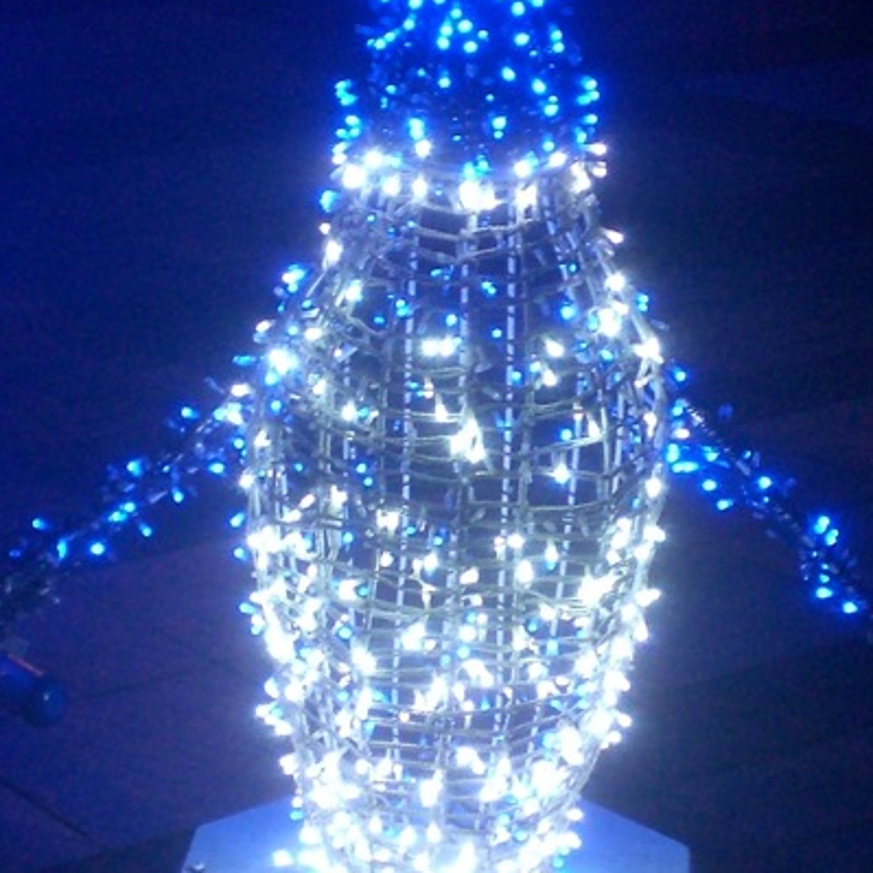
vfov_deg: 15.4
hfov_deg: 15.4
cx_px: 444
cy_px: 505
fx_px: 3224
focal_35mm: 113
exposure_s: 1/30
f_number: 3.6
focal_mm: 8.44
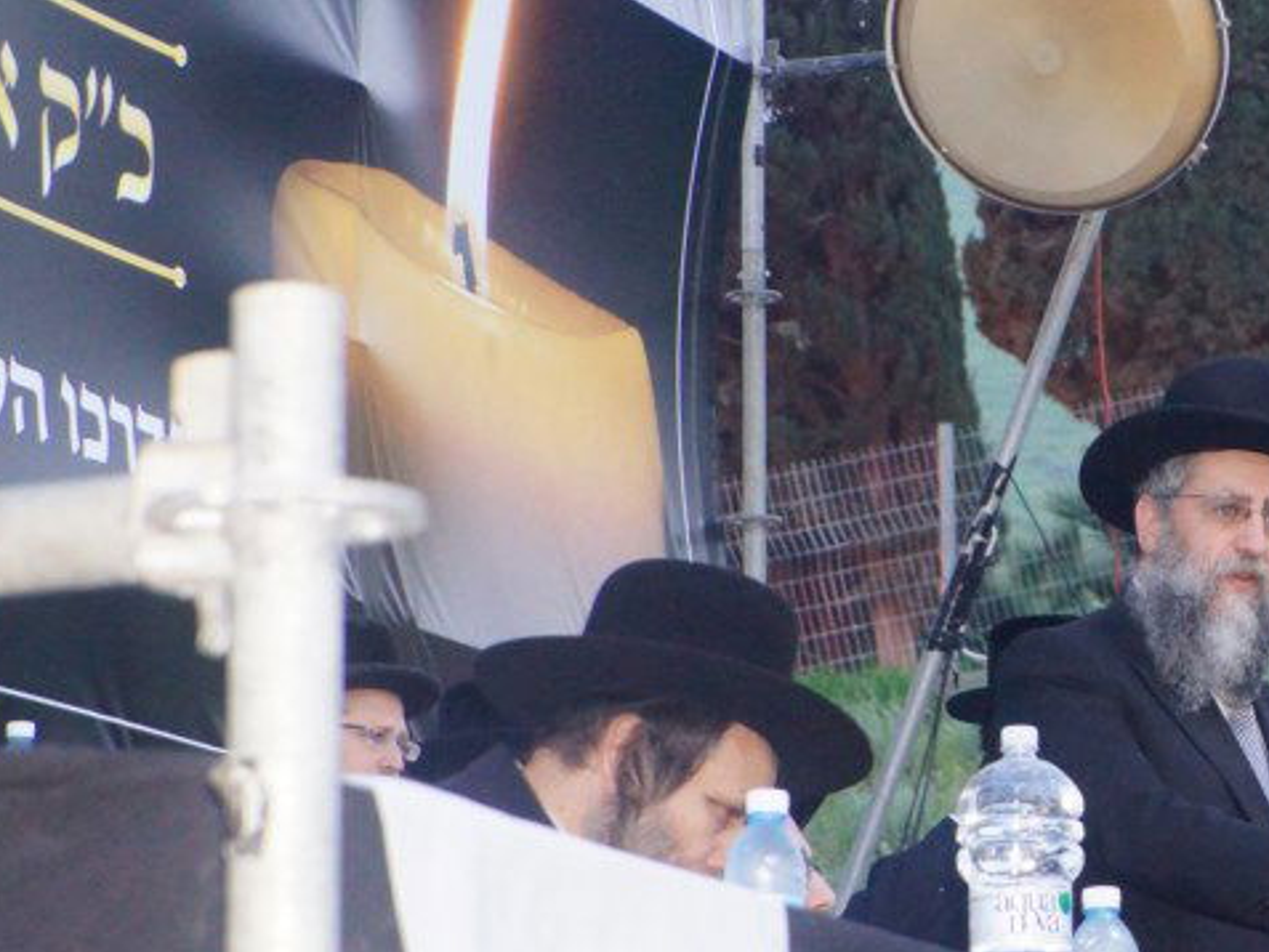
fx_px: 6235
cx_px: 1216
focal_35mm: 170
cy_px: 519
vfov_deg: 8.7
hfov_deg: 11.5
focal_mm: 55
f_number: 5.6
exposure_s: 1/100
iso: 3200
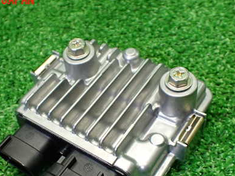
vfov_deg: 31.1
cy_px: 128
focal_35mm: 46
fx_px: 312
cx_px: 105
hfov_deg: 41.2
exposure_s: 1/125
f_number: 2.3
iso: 500
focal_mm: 5.4
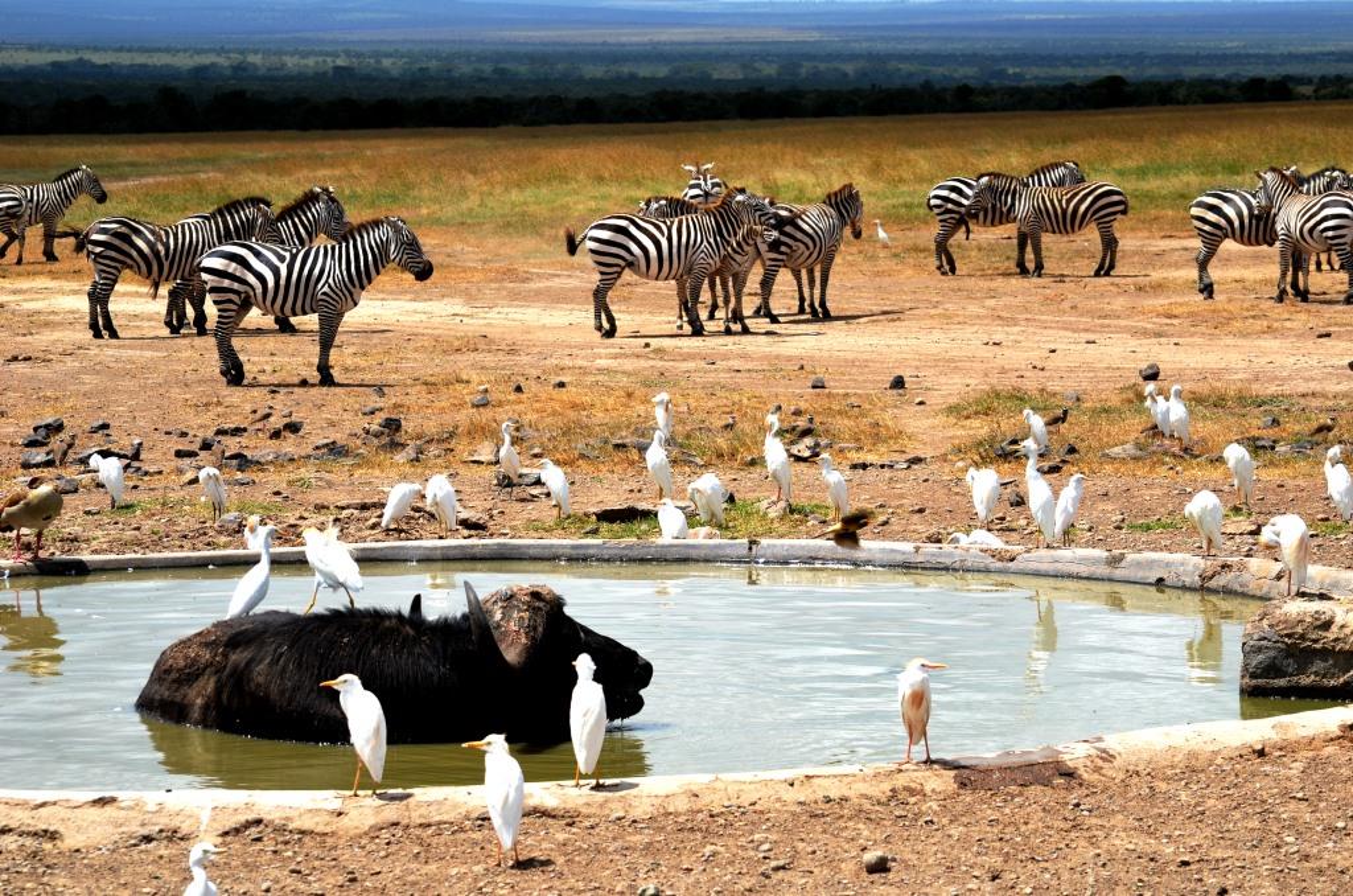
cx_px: 676
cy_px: 448
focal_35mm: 129
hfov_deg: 15.9
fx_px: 4838
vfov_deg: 10.6
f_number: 9
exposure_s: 1/320
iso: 100
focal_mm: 86
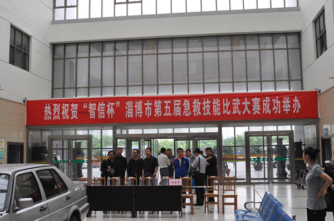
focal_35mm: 39
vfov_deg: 34.1
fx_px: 361
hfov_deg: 49.6
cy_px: 110
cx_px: 167
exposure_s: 1/100
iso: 1000
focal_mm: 26
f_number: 5
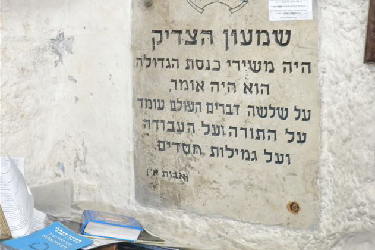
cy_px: 111
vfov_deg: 17.9
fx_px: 791
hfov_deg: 26.7
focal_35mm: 76
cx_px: 190
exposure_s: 1/56
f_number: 5
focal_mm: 12.7
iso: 400
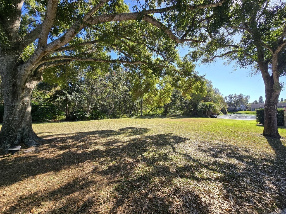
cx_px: 143
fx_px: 107
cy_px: 107
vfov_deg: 89.9
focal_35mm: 13
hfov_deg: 106.2
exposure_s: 1/1215
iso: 50
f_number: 2.2
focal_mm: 2.2
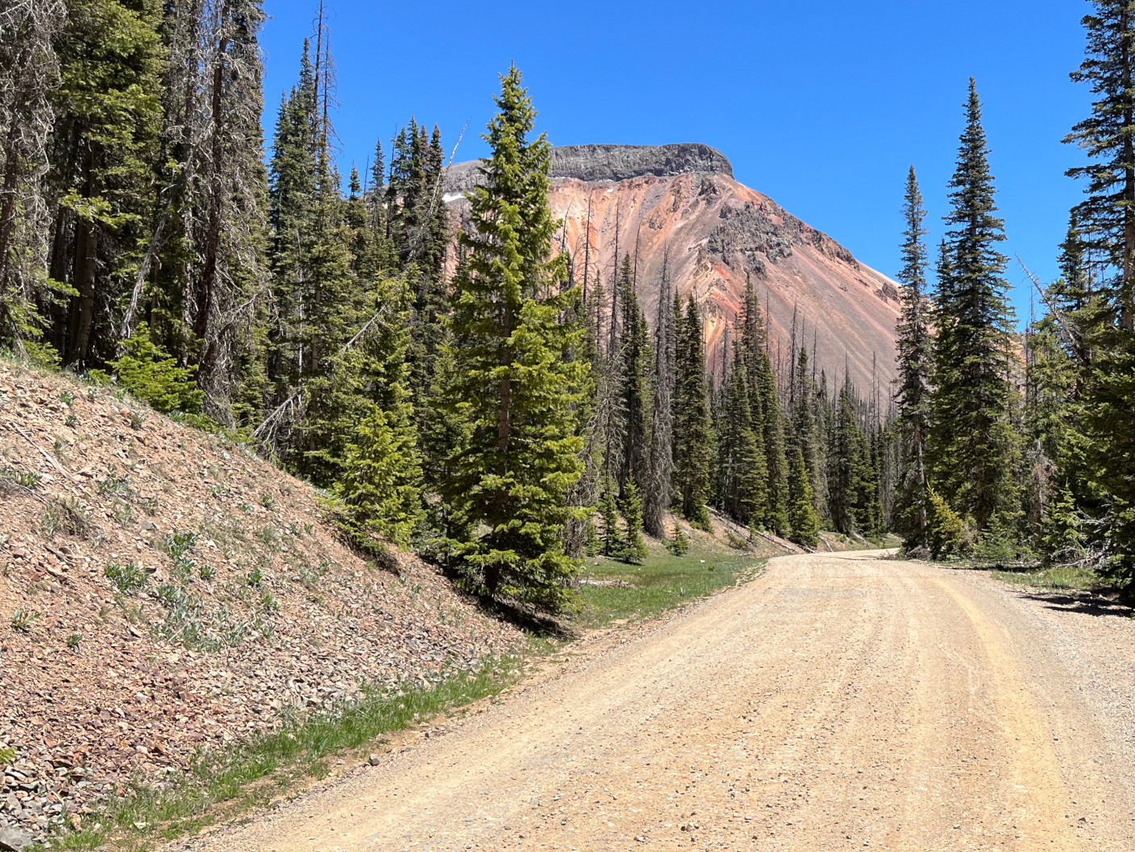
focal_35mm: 38
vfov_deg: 37.7
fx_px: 1246
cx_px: 783
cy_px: 365
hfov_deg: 47.9
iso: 50
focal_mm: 5.1
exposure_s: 1/2571
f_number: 1.6
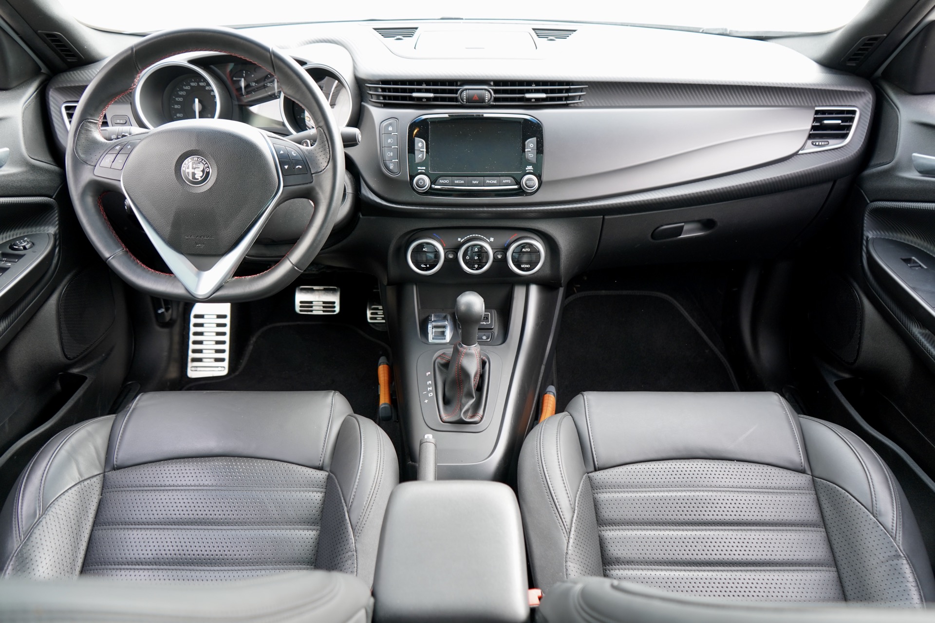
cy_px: 312
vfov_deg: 46.4
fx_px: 727
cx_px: 468
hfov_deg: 65.5
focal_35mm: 28
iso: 250
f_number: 4
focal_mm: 28
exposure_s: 1/60
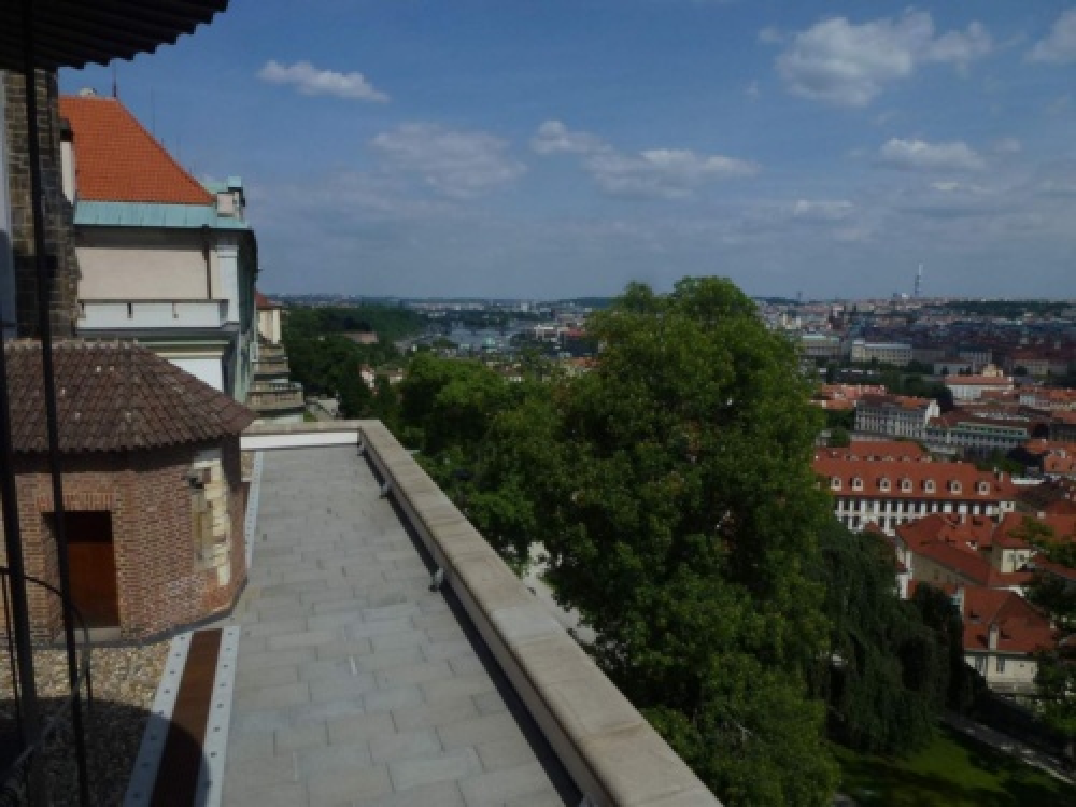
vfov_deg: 56.8
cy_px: 404
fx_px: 746
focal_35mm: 24
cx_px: 538
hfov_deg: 71.6
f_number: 4.5
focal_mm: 4.3
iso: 100
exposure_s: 1/2000
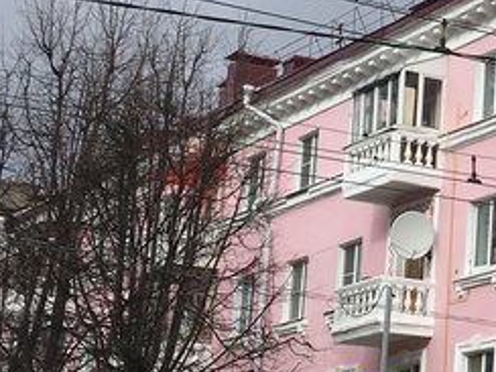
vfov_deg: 12.4
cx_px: 703
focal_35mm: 119
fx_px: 1705
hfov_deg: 15.5
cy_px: 136
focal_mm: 4.15
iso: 25
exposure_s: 1/999
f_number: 2.2
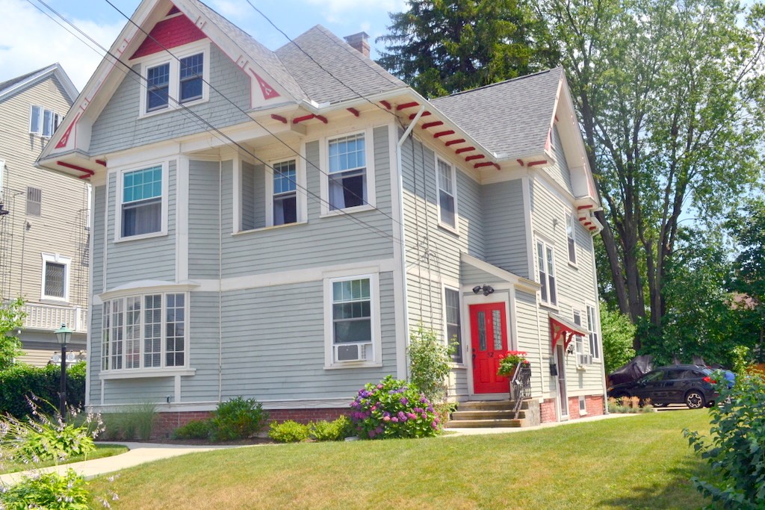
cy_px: 255
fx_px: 765
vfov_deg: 36.9
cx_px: 382
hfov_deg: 53.1
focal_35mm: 36
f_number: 11
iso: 400
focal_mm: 24
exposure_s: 1/400
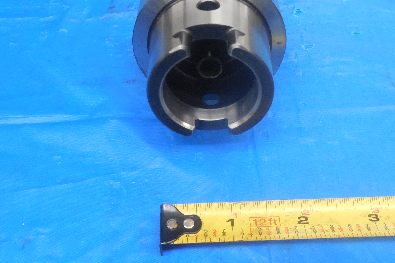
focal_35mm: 40
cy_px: 91
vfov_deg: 33.2
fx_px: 439
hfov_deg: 48.4
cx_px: 212
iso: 400
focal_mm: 4.5
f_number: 3.3
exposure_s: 1/25
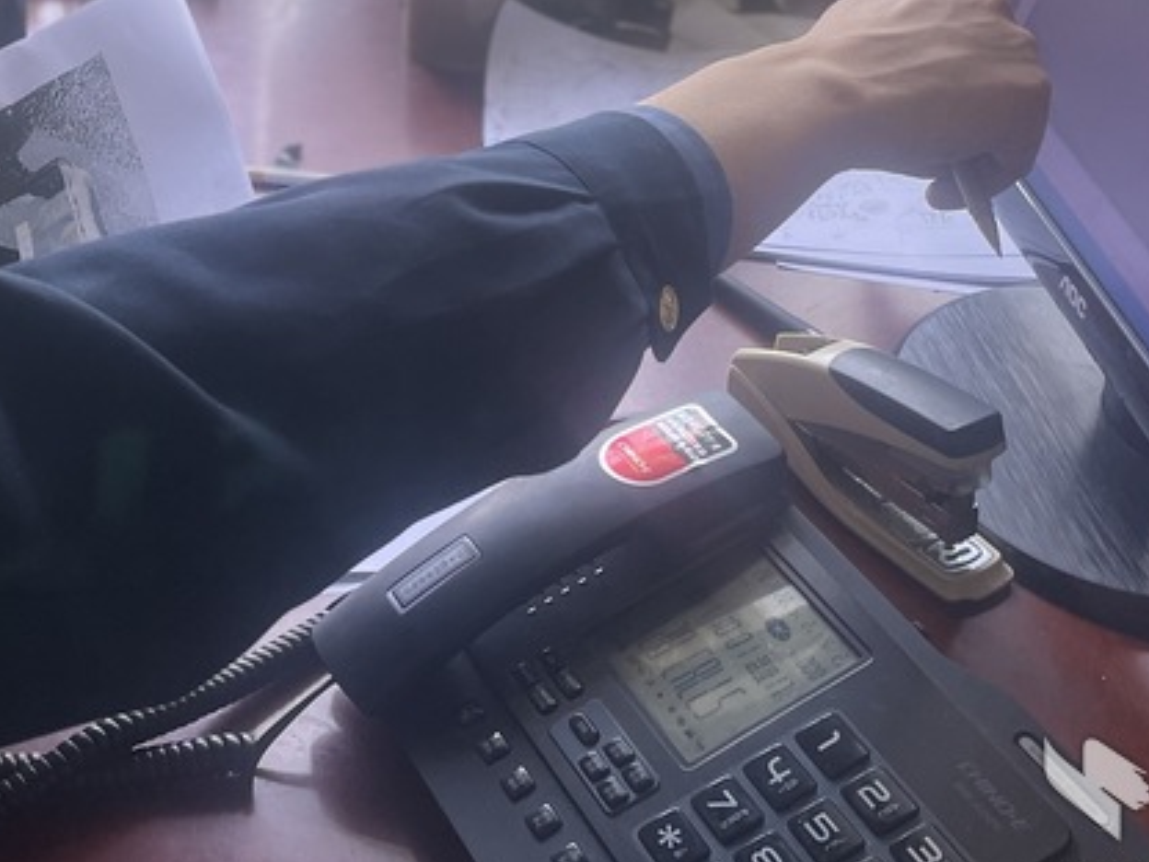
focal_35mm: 64
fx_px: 2124
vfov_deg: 21.9
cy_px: -50
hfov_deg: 29.4
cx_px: 196
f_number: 1.6
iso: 50
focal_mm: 4.2
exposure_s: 1/121
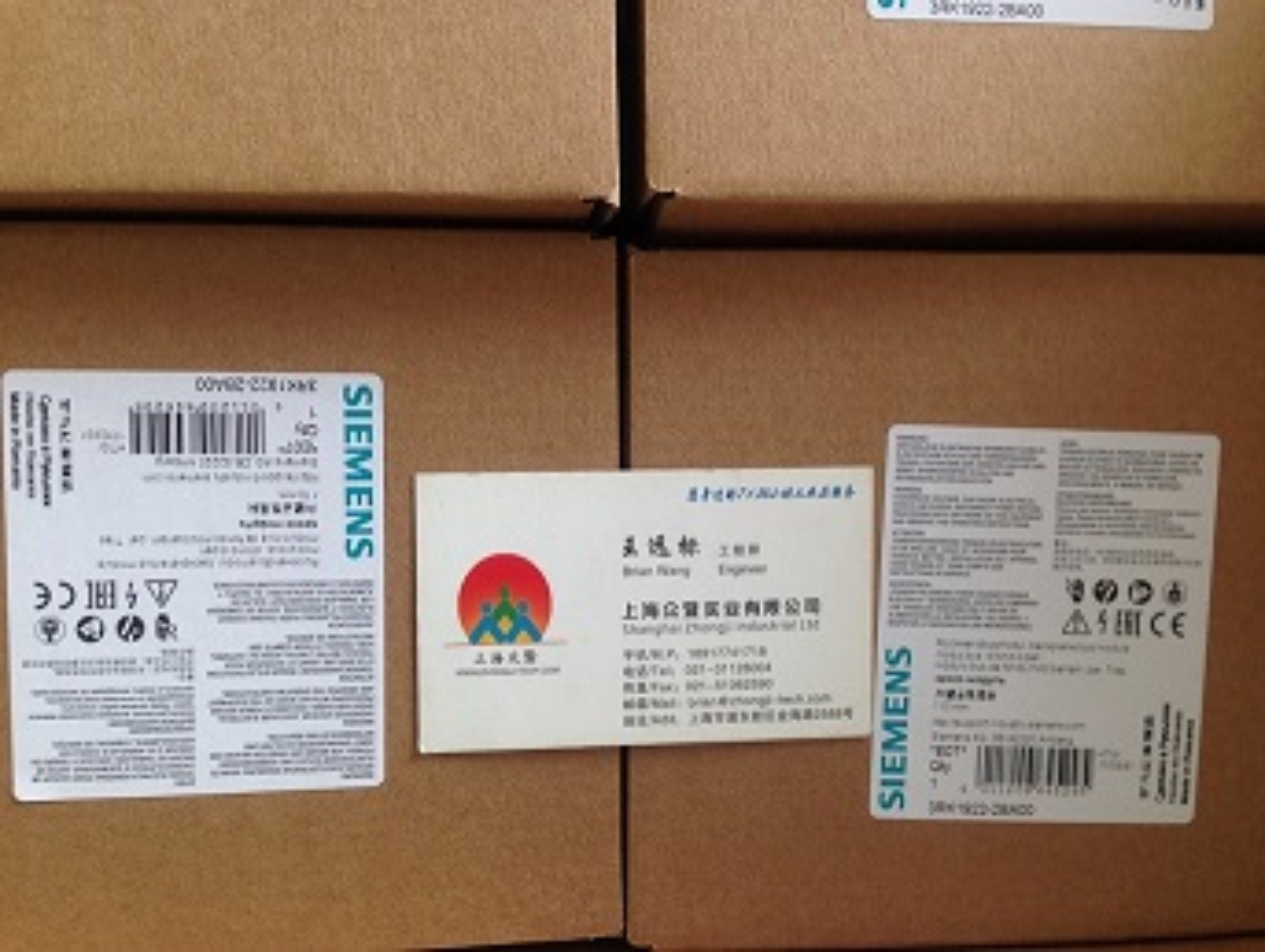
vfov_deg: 43.0
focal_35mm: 33
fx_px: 1207
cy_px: 476
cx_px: 632
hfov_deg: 55.3
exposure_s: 1/30
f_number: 2.4
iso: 50
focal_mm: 4.12
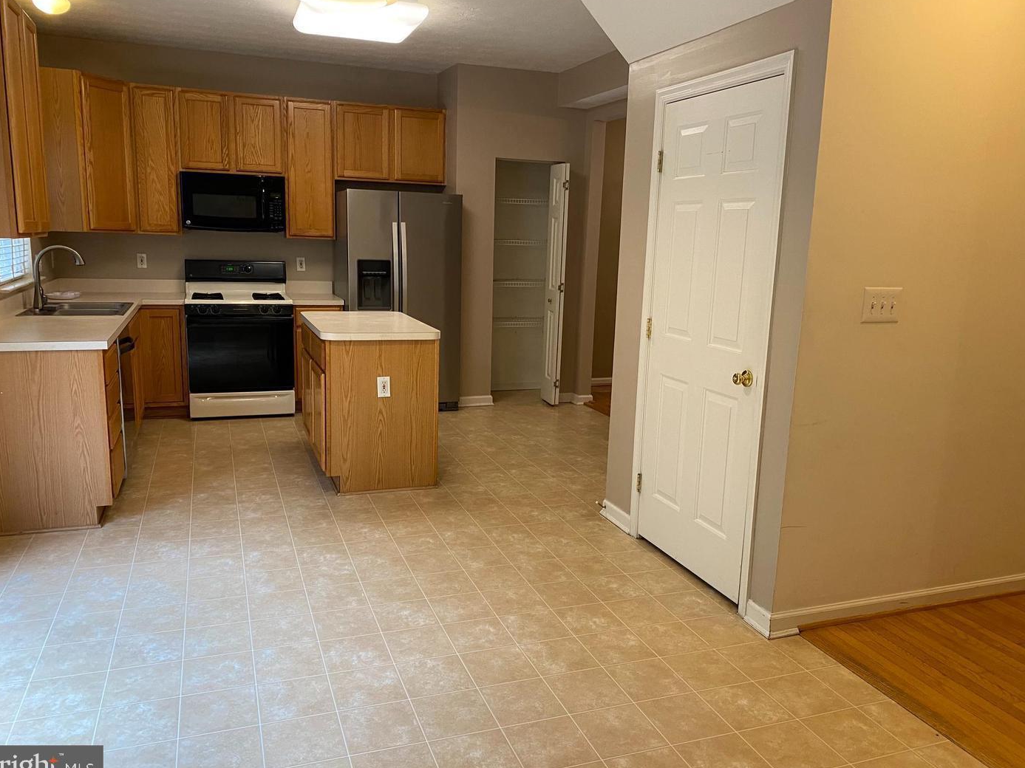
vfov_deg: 51.3
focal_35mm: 27
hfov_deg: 65.3
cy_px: 389
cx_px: 505
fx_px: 799
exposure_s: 1/60
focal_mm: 4.25
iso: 125
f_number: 1.8
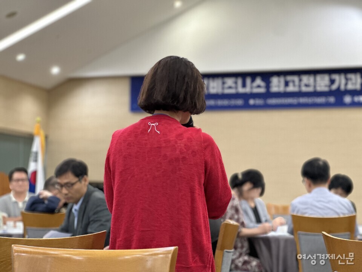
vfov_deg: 19.1
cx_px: 181
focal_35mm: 77
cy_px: 136
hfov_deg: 25.3
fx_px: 805
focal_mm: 9
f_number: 2.8
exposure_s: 1/30
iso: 320
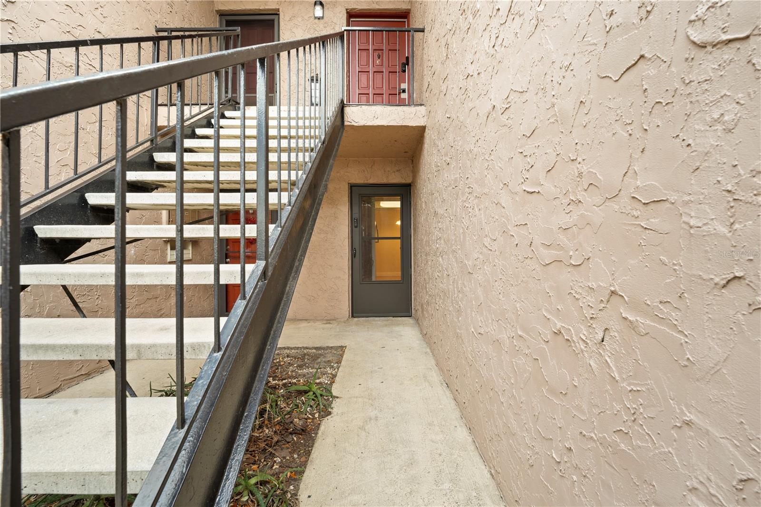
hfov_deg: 104.3
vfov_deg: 81.2
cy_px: 254
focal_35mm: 14
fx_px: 296
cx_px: 380
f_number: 8
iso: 100
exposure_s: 1/2
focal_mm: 14
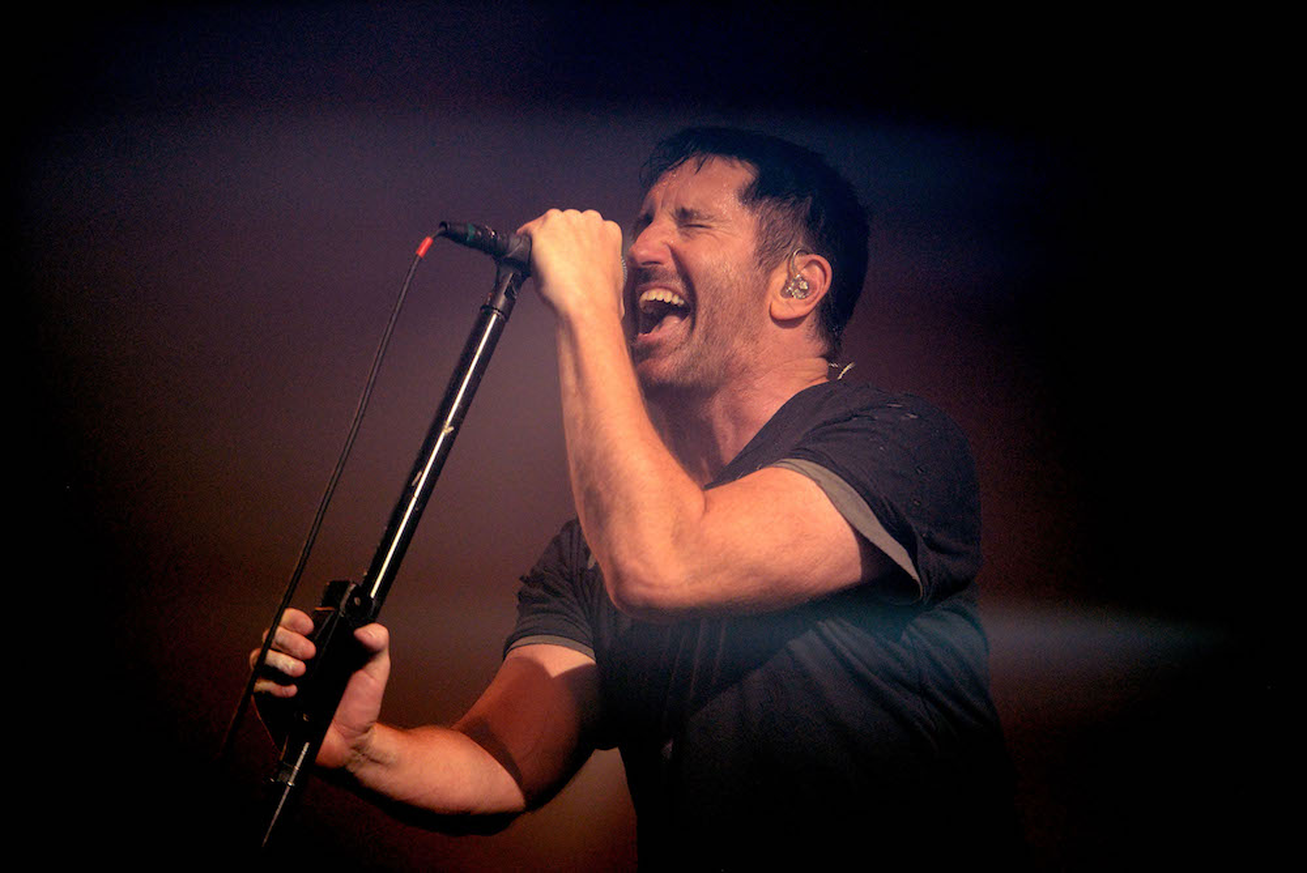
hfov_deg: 10.3
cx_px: 654
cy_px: 436
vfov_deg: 6.9
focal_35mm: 200
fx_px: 7265
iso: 2500
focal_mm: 200
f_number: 2.8
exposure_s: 1/4000
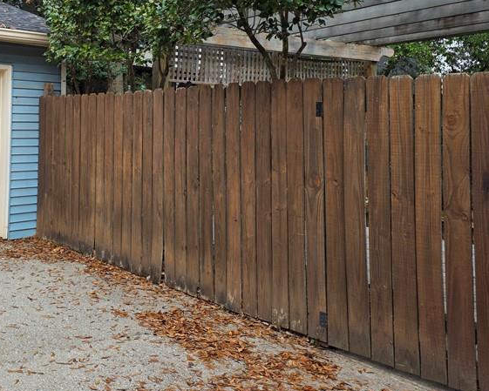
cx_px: 106
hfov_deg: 43.0
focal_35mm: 41
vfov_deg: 36.1
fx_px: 593
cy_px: 125
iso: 32
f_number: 1.7
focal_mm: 6.3
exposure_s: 1/359
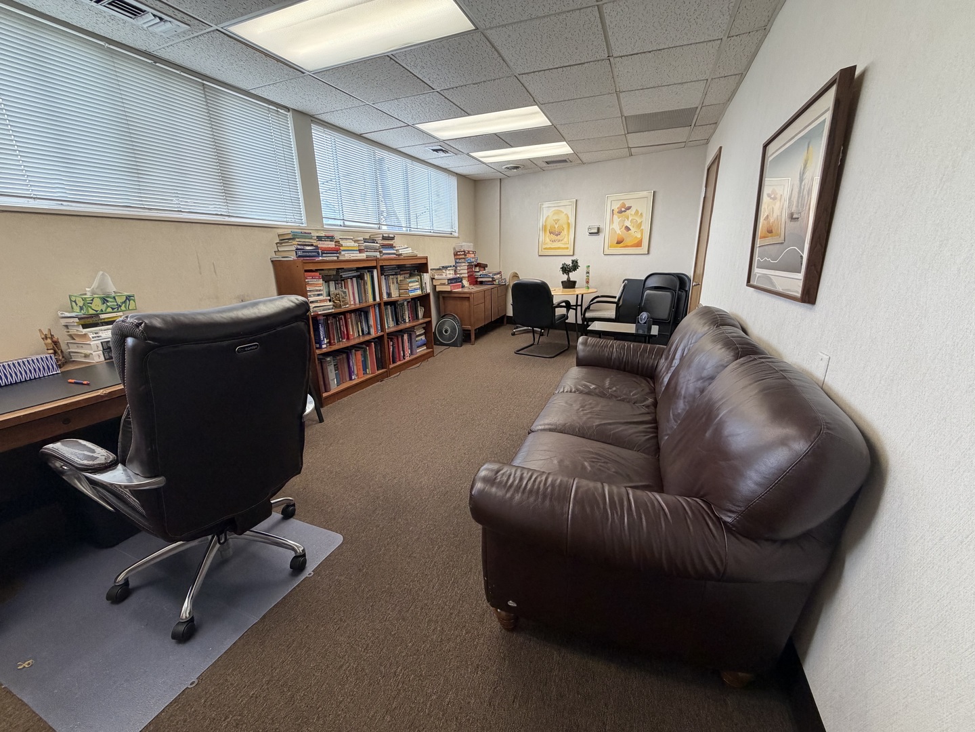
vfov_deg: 85.7
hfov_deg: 102.1
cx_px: 488
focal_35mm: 14
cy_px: 366
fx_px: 394
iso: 200
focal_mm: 2.22
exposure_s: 1/120
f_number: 2.2
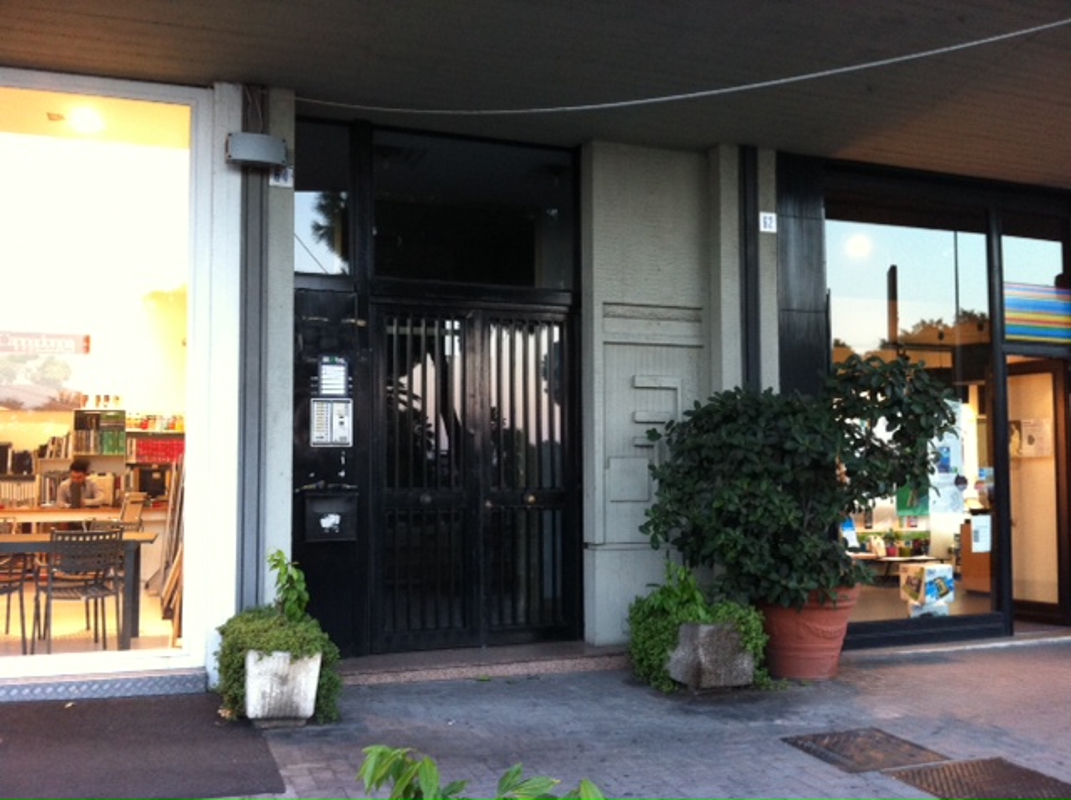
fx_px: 1081
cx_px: 536
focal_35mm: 35
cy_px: 400
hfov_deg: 52.7
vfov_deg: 40.6
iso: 125
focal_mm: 3.85
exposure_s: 1/15
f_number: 2.8
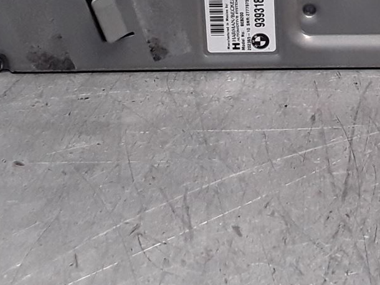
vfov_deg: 14.9
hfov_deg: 20.3
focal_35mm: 94
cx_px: 361
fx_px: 1032
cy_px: -106
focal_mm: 2.91
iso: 100
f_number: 1.9
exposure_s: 1/112
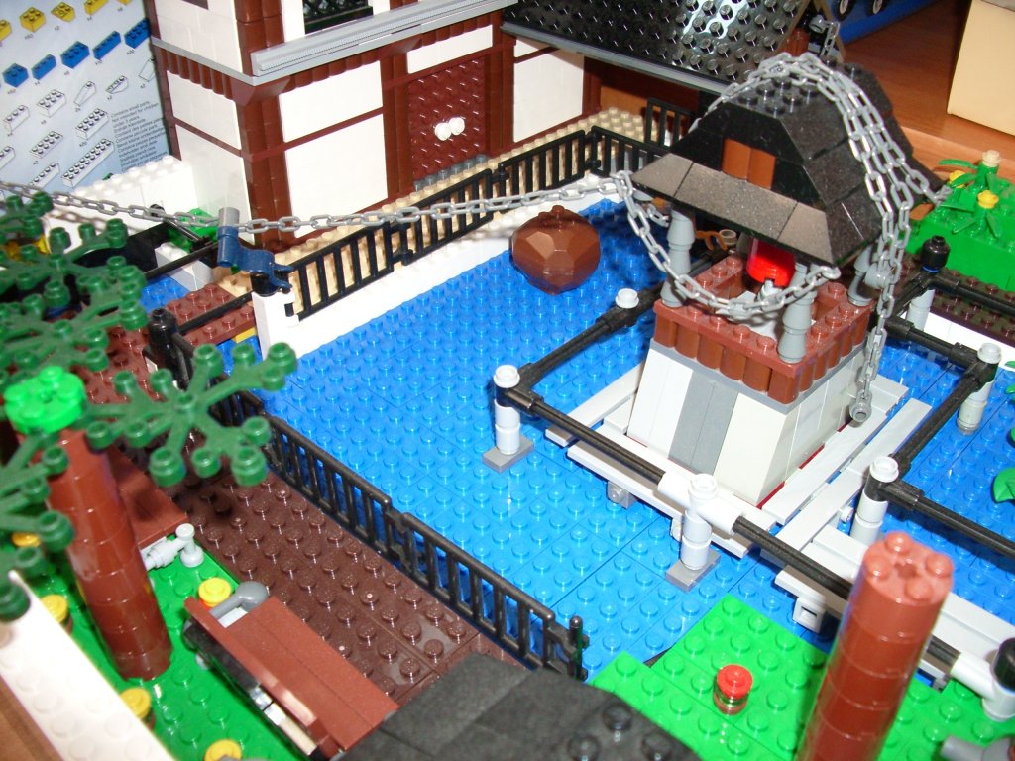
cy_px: 380
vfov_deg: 40.7
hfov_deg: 52.6
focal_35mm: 35
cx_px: 508
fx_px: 1026
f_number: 2.6
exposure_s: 1/60
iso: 200
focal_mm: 5.8
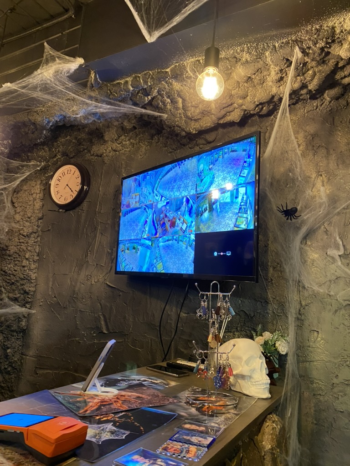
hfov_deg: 53.1
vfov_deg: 67.3
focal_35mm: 26
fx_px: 351
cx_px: 175
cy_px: 233
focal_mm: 4.25
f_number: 1.8
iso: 500
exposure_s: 1/50
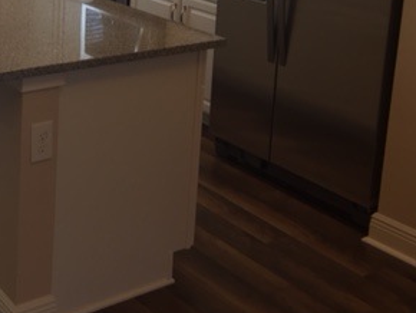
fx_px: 770
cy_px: -16
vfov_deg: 21.9
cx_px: 36
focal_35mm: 64
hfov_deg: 28.9
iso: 32
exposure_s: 1/40
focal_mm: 4.15
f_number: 2.2
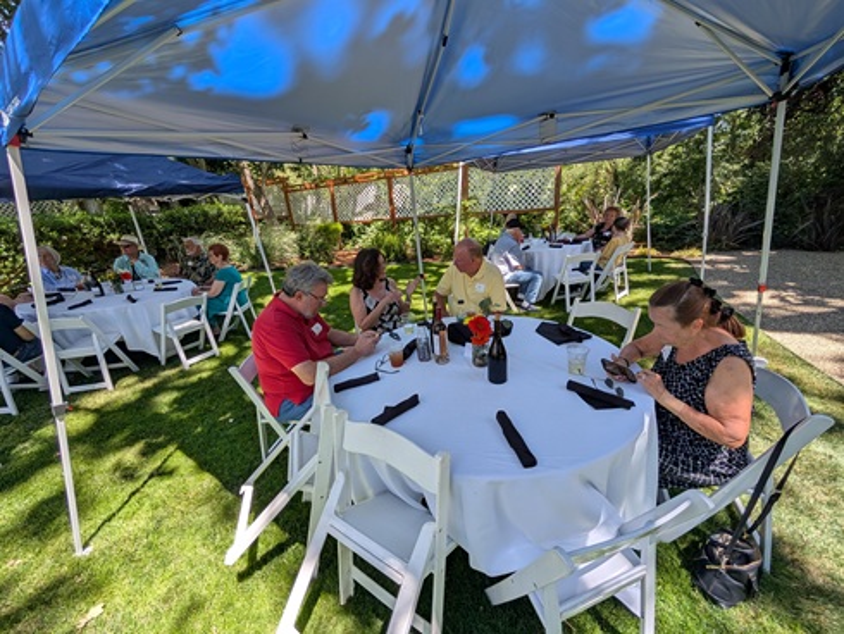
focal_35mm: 12
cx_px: 422
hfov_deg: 110.5
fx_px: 293
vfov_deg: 94.5
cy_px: 317
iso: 46
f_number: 1.7
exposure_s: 1/723
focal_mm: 2.02
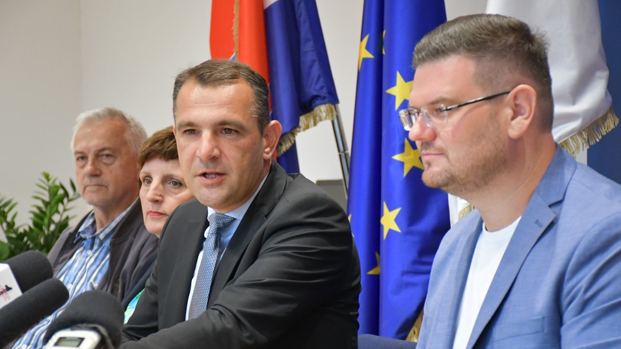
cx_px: 314
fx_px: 1943
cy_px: 210
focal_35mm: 118
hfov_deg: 18.2
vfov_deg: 10.3
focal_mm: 70
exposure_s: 1/125
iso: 4000
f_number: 5
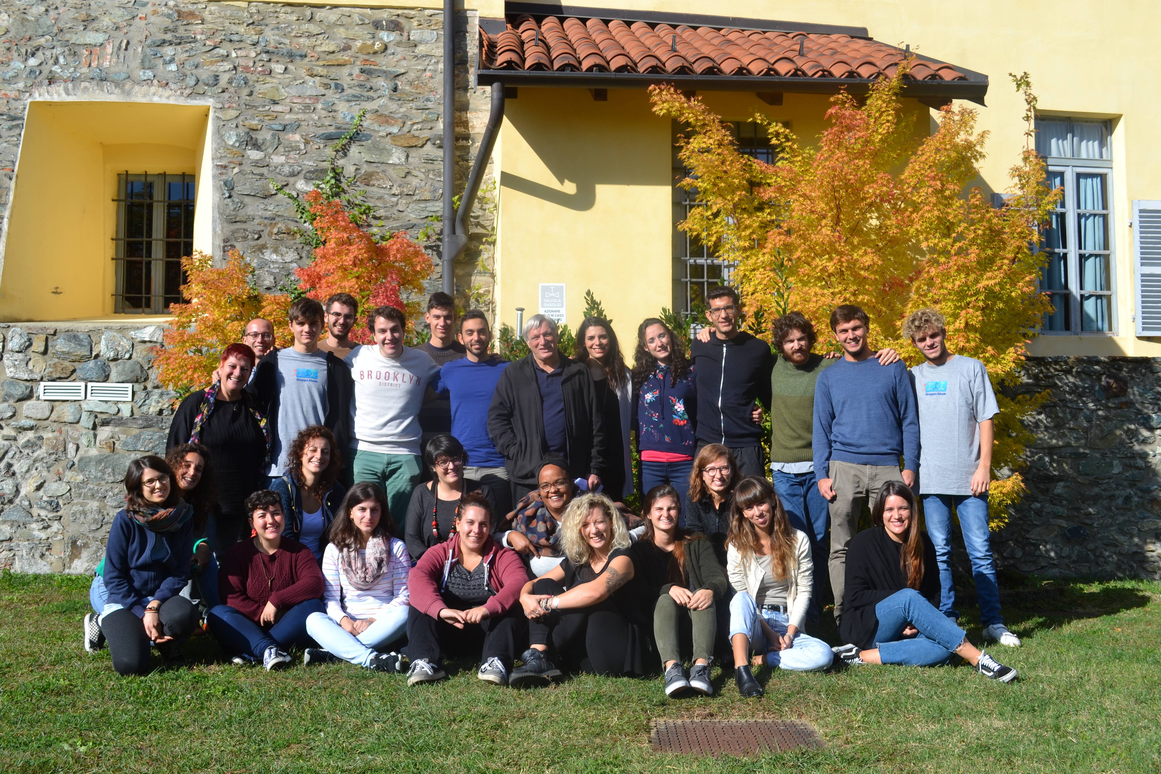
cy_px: 387
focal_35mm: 36
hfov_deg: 53.1
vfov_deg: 36.9
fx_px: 1161
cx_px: 580
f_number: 8
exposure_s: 1/250
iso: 100
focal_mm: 24
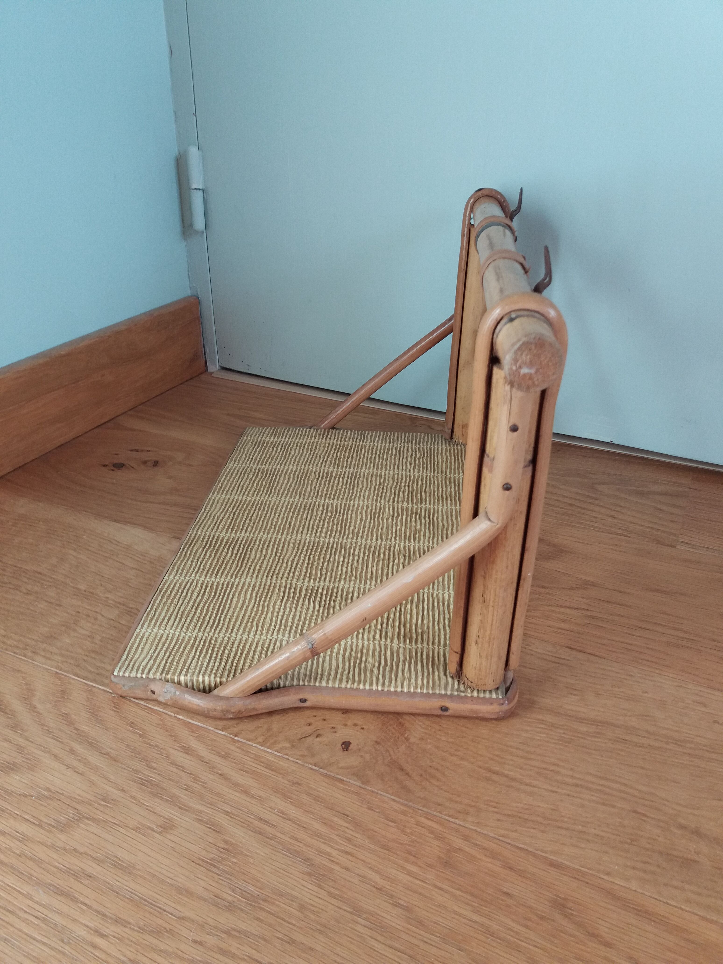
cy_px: 482
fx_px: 780
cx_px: 362
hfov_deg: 49.7
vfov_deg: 63.4
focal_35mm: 28
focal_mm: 3.7
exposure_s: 1/50
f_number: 1.9
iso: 64
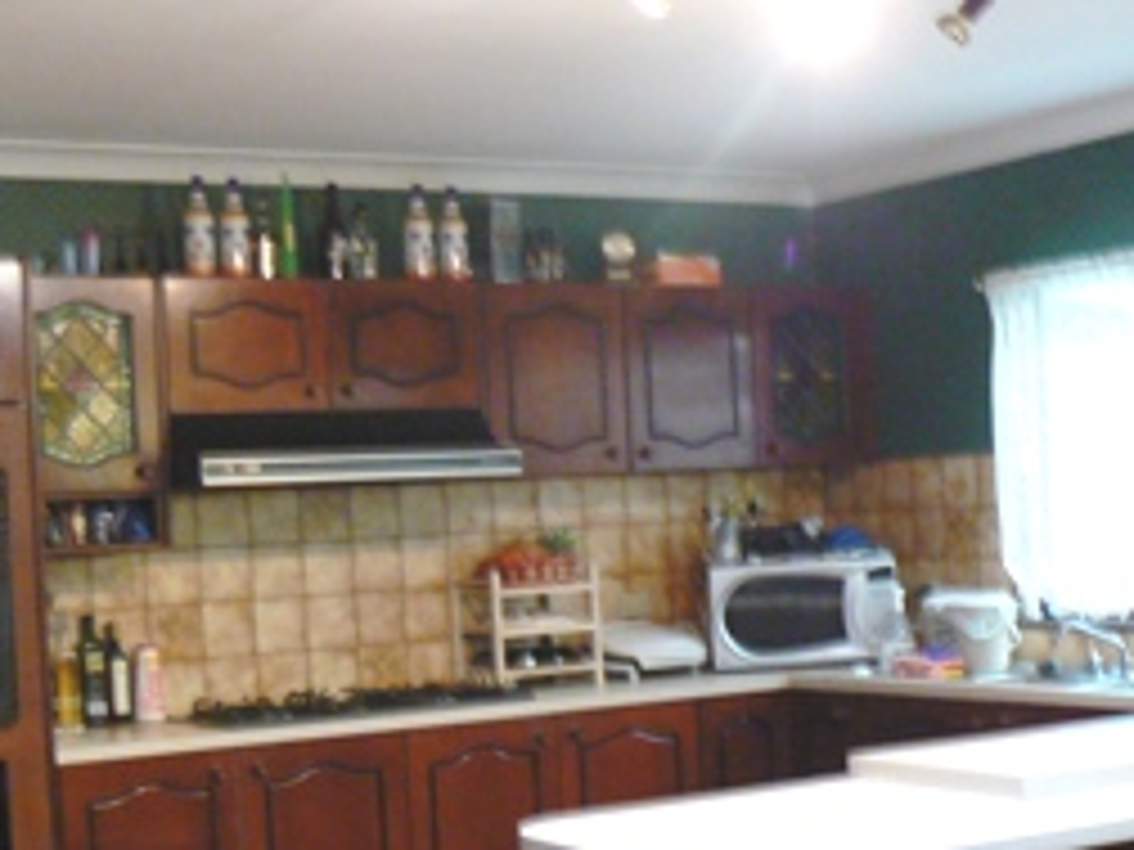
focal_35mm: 64
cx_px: 760
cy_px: 580
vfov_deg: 22.8
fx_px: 2097
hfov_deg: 30.0
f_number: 2.8
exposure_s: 1/8
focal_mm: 6
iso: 200
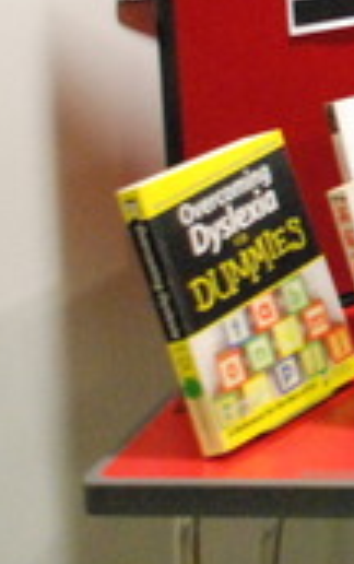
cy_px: -56
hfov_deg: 7.4
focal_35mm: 159
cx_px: 1036
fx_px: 2446
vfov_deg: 12.9
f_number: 4
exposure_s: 1/40
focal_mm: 28
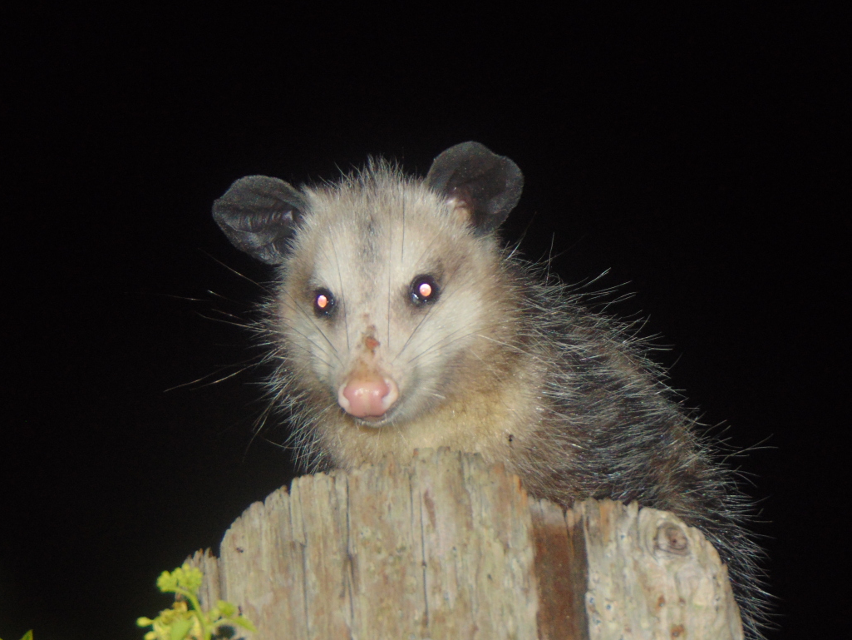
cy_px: 374
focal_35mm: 192
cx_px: 385
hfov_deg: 10.3
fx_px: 4726
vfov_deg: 7.7
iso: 200
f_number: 4
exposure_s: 1/60
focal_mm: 29.5
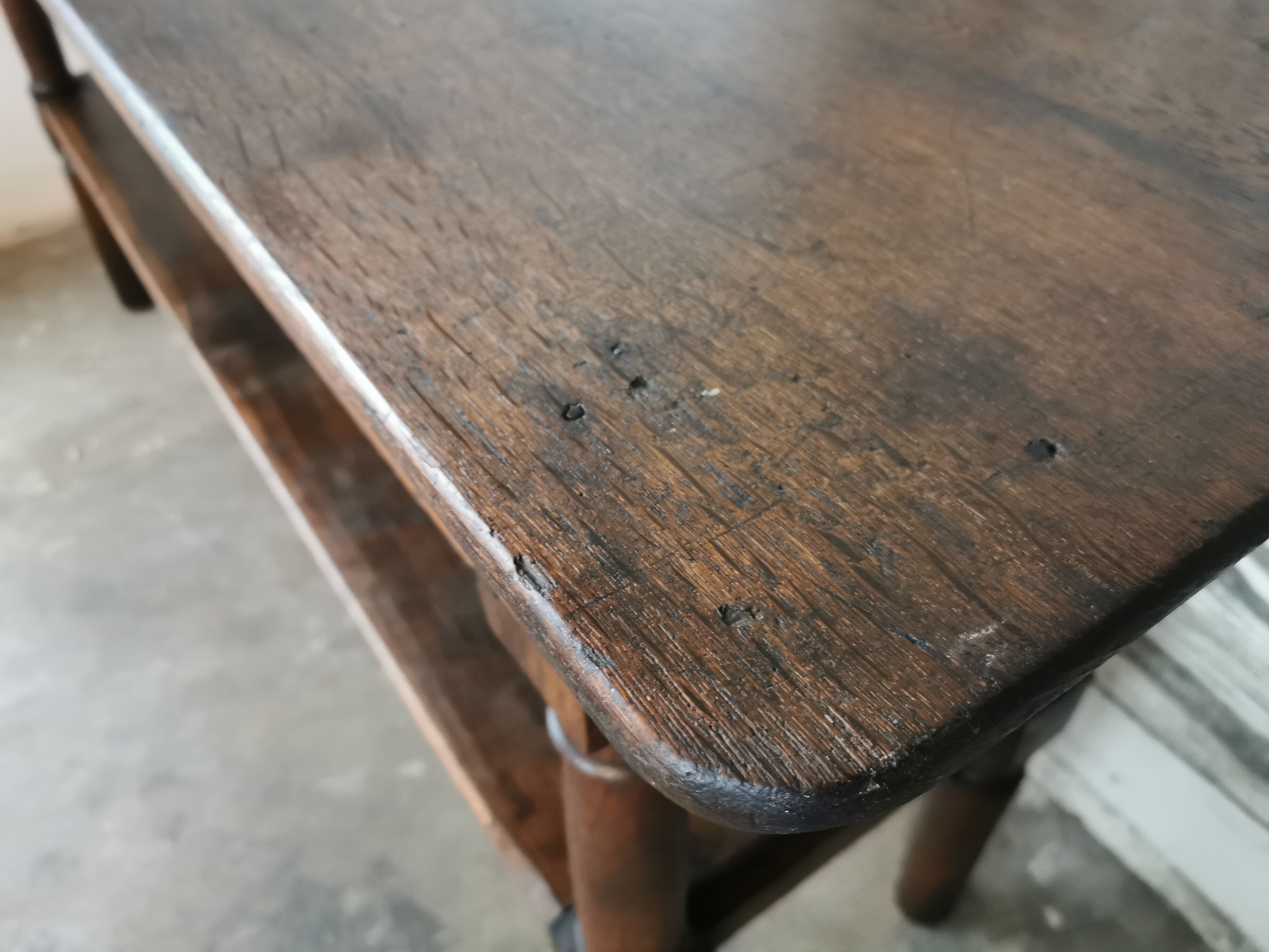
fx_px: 990
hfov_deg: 65.3
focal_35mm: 27
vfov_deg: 51.4
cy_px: 476
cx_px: 634
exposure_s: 1/30
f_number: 1.6
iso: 640
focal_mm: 5.56
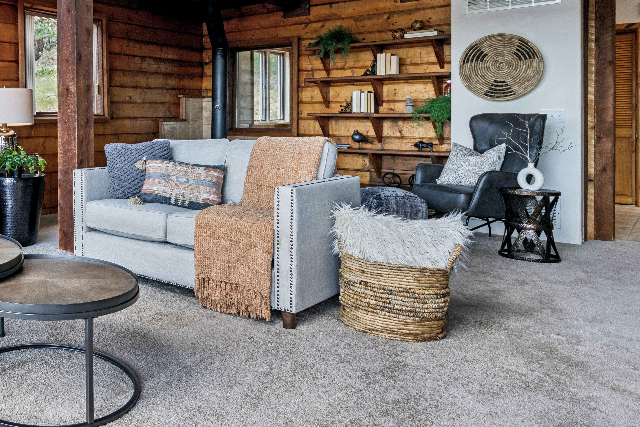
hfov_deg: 48.0
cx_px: 9
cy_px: 120
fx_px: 587
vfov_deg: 39.2
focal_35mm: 33
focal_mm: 16
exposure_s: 1/30
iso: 400
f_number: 11
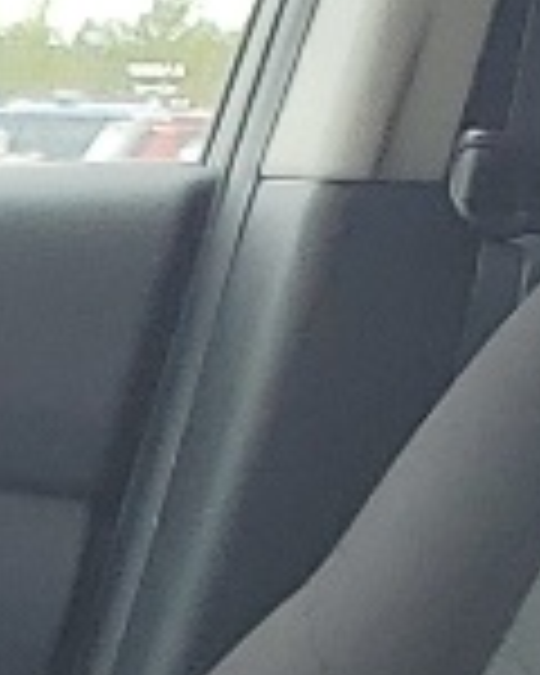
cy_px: 1854
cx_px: -904
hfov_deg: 5.5
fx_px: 5394
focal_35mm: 270
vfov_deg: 6.6
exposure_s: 1/417
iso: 50
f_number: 1.5
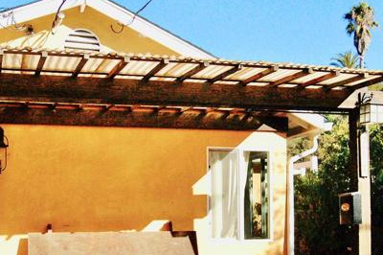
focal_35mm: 48
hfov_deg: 41.1
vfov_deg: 27.6
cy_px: 195
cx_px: 184
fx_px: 510
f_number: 5.6
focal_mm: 20
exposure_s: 1/4000
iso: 3200
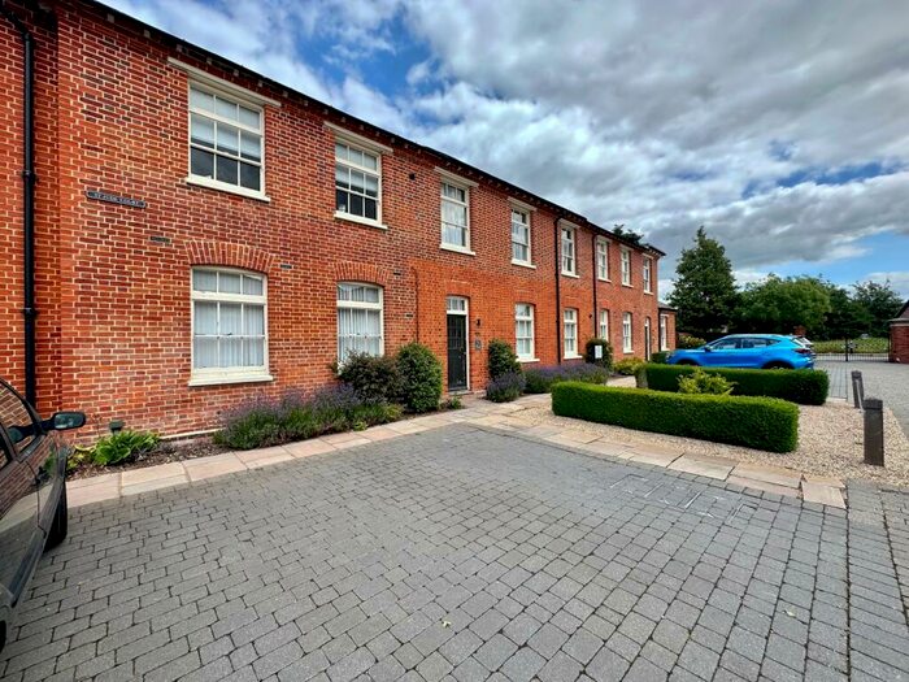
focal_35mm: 14
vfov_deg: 85.7
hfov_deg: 102.1
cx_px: 454
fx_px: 368
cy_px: 341
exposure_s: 1/754
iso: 50
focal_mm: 2.22
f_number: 2.2
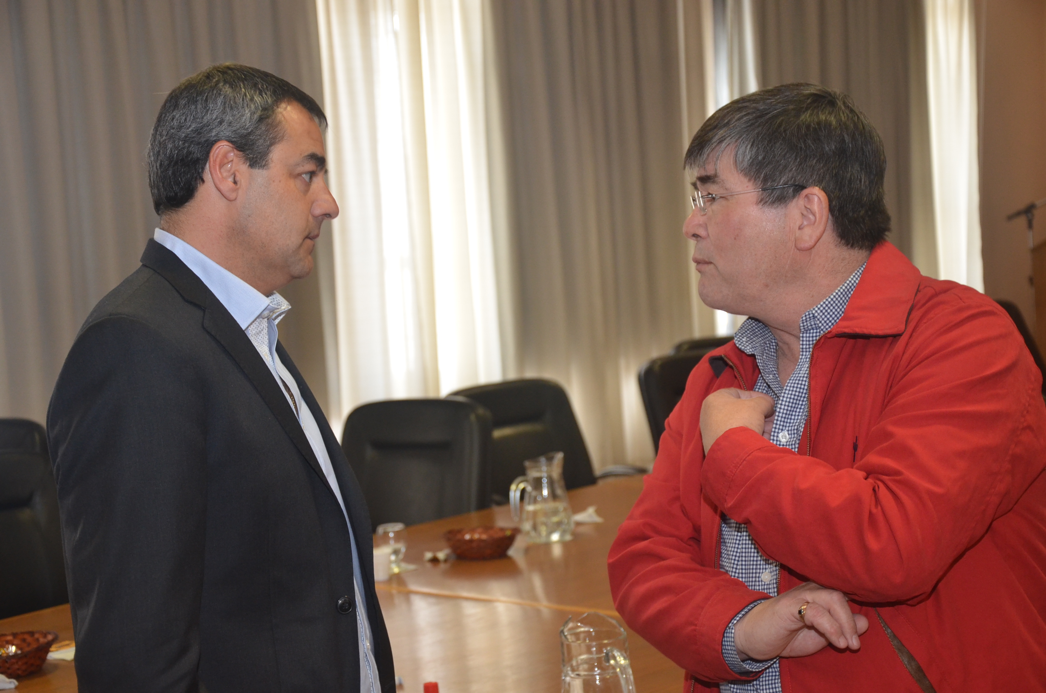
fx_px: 2088
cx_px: 523
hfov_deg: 28.1
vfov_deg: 18.8
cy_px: 346
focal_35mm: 72
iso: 800
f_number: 4.8
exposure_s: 1/60
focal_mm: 48
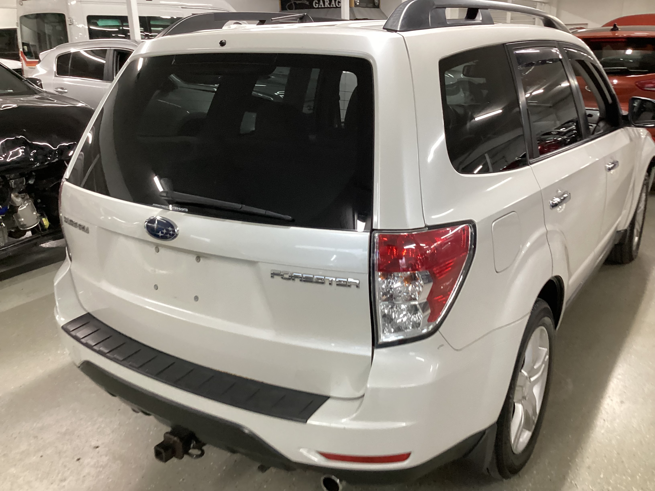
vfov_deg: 45.4
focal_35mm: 31
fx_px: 587
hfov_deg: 58.4
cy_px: 246
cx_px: 328
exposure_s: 1/50
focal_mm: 3.3
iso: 200
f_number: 2.4
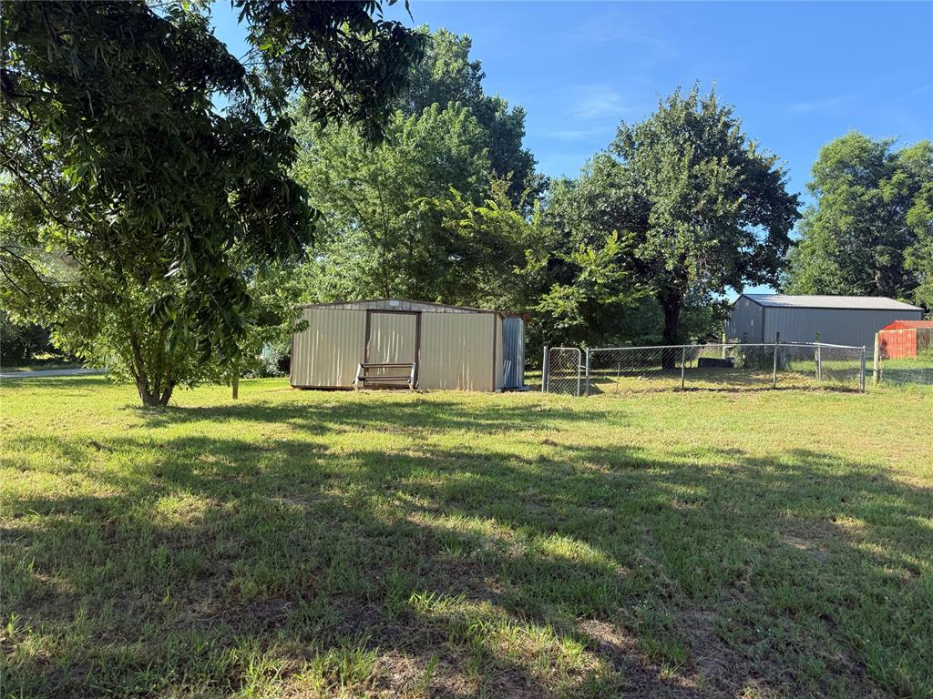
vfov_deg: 56.8
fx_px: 647
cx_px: 466
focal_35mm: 24
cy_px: 350
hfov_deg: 71.6
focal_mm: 6.76
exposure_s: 1/1230
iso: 80
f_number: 1.78
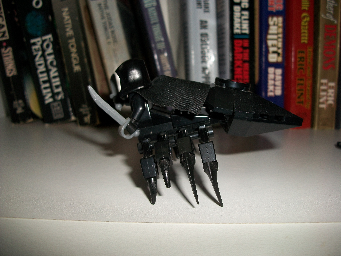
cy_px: 128
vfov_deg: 44.2
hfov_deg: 56.8
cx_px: 170
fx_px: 315
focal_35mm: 32
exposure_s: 1/60
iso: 80
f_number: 2.9
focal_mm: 5.7
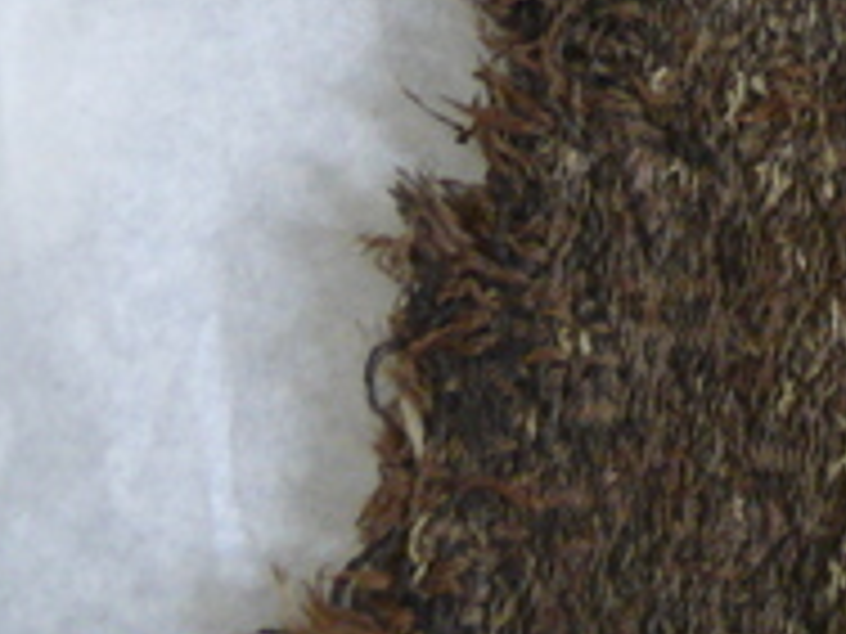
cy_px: -513
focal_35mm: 149
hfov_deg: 12.0
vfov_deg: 9.5
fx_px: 3641
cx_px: 1620
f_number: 2.8
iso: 200
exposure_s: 1/25
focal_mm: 7.4
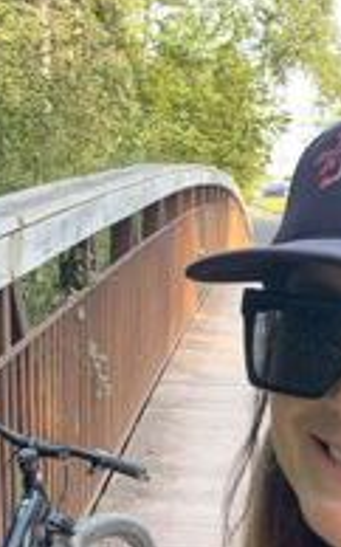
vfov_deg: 27.7
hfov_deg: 18.1
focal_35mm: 72
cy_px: 479
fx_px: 1072
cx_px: 155
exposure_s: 1/121
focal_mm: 2.69
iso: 64
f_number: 1.9
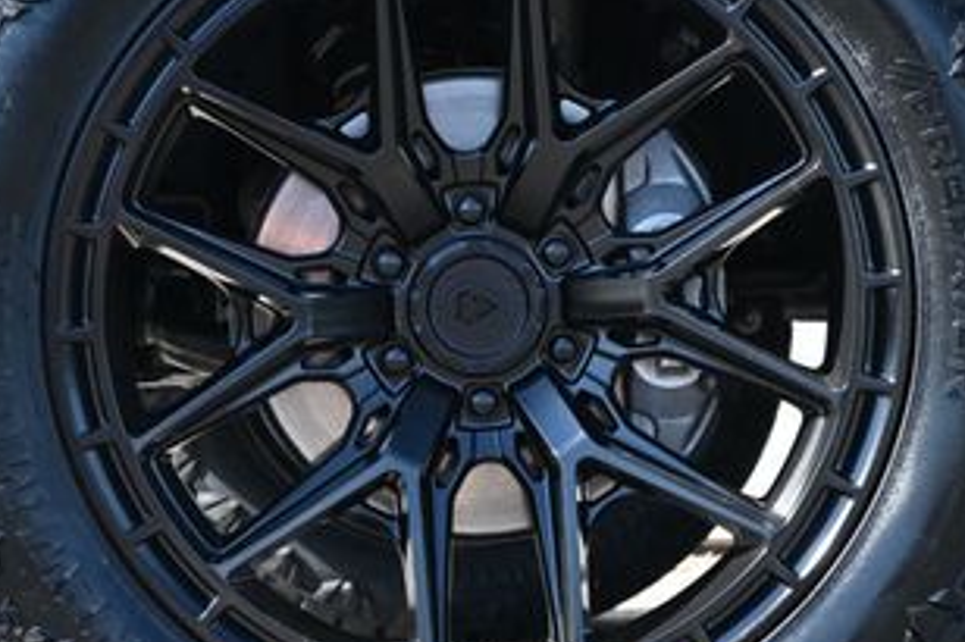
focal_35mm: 109
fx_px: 2921
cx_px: 476
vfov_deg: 12.5
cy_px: 304
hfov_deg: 18.8
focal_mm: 35
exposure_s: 1/160
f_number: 5.3
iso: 400
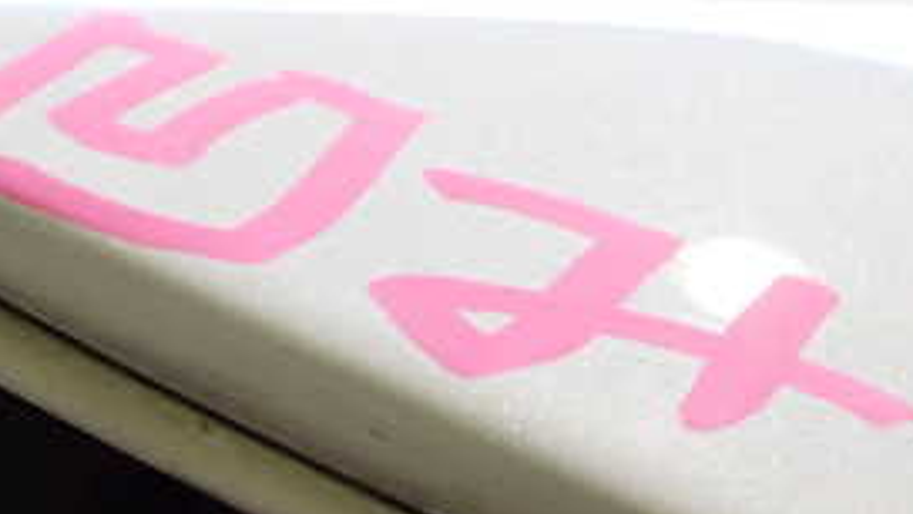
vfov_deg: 16.4
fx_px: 1743
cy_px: 504
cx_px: 302
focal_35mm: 72
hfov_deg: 29.1
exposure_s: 1/125
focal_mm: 5.4
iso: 250
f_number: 2.3
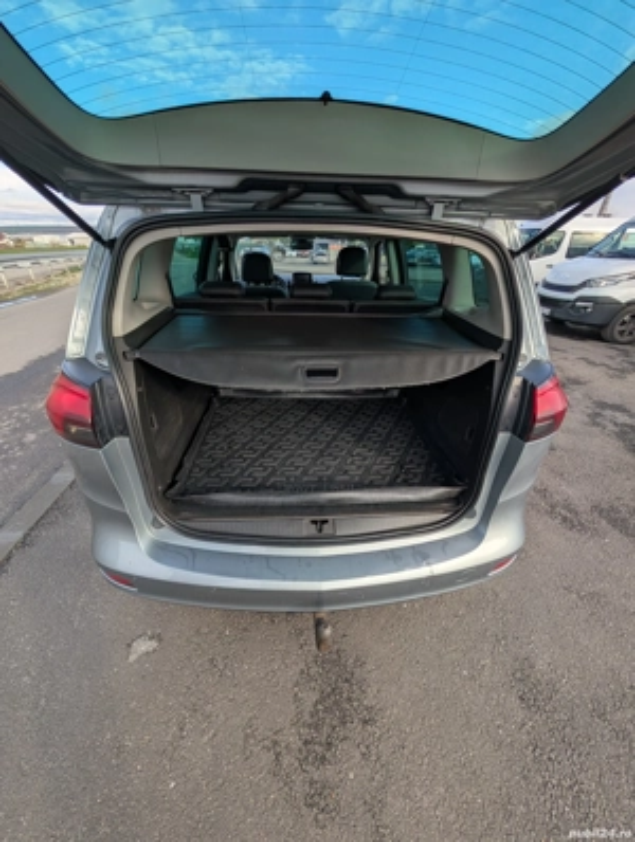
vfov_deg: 110.4
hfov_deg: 94.7
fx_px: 293
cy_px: 421
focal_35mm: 12
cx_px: 318
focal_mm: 2.02
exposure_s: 1/1105
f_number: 1.7
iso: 52
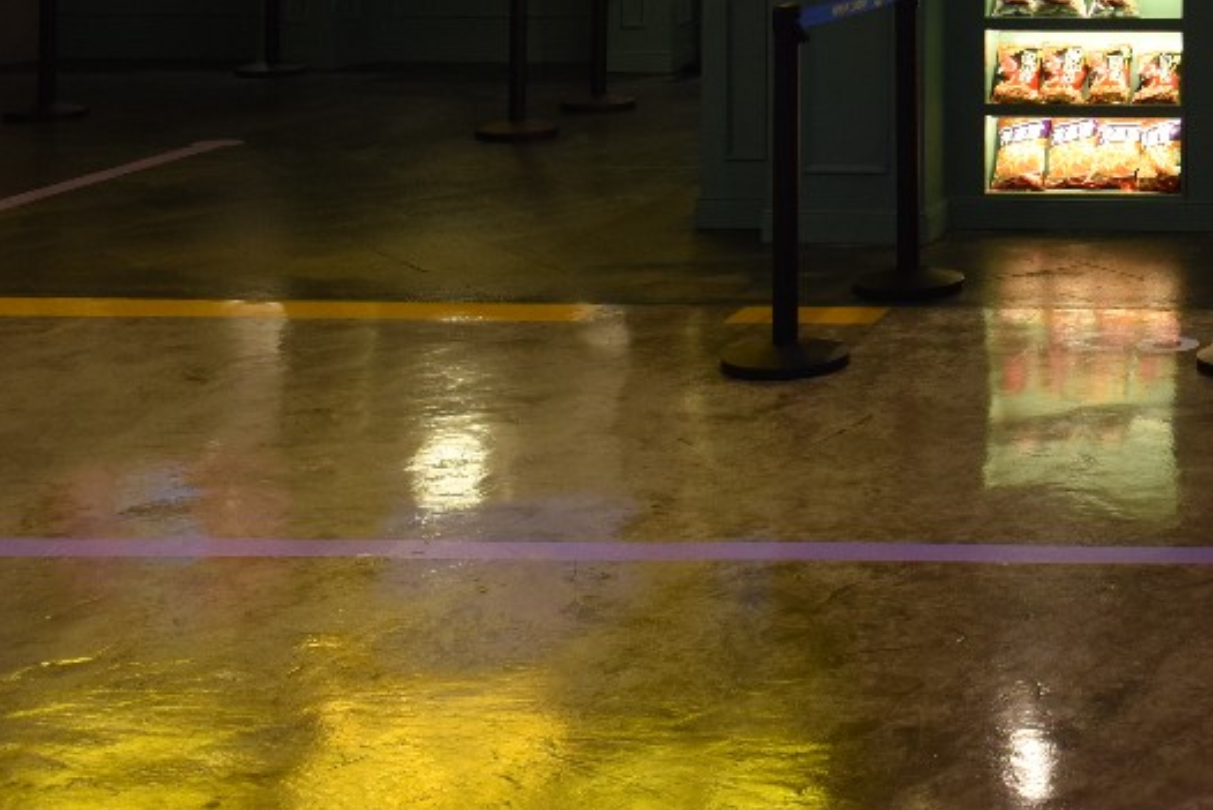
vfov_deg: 17.2
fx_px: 2460
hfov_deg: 24.0
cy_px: -327
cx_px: 1621
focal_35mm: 73
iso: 640
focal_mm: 24
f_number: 7.1
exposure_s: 1/20
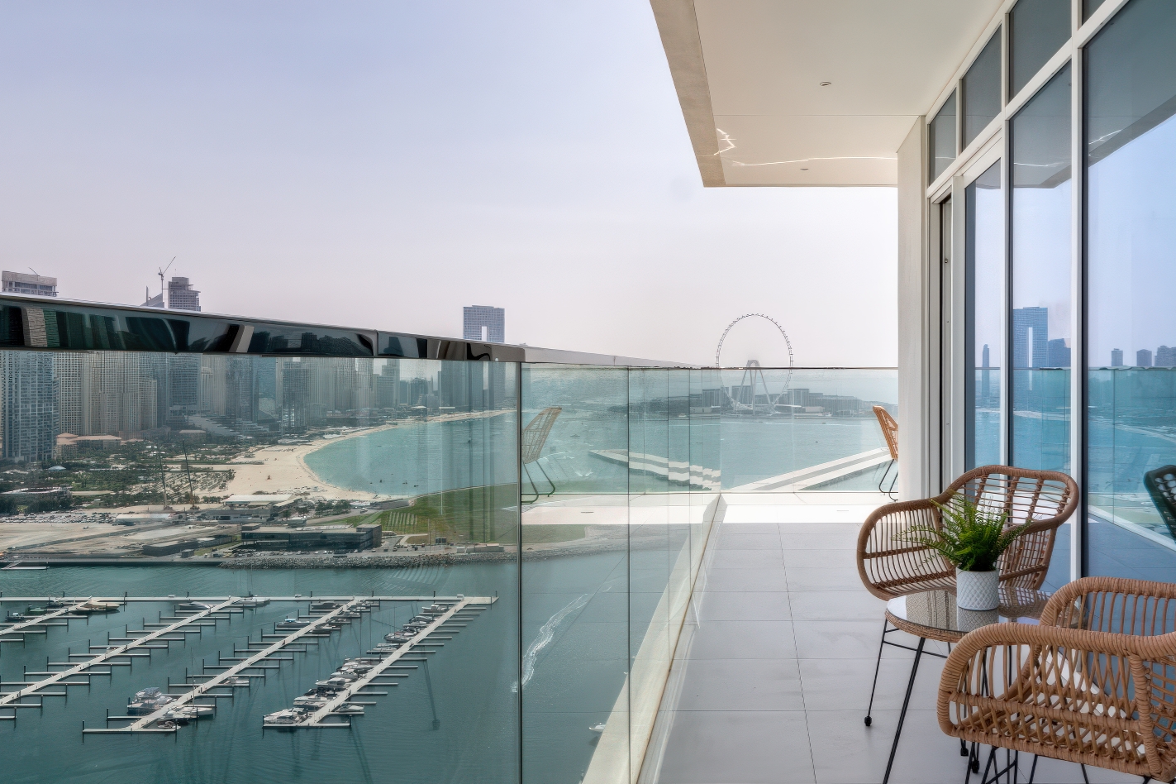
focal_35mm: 27
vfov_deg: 47.9
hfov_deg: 65.0
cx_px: 818
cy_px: 389
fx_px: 882
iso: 250
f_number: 22
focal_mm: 11
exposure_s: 1/320
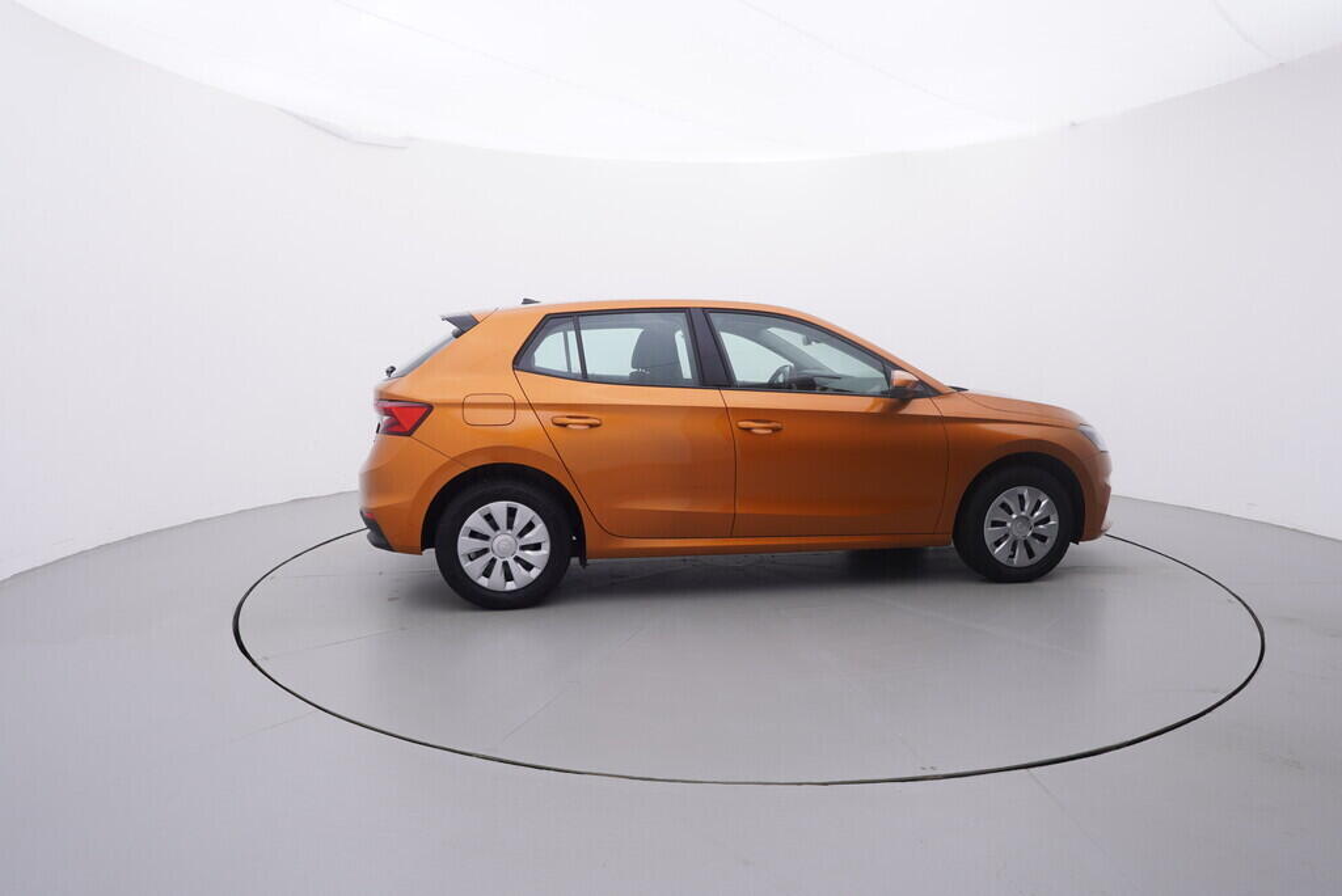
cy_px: 448
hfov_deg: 77.3
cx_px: 671
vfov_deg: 56.2
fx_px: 839
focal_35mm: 22
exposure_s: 1/80
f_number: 5
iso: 200
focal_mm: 15
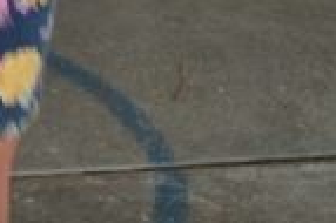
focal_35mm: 215
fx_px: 2004
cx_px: -277
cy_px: -236
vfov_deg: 6.2
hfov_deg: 9.1
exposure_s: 1/40
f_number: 3.5
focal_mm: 20
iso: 200
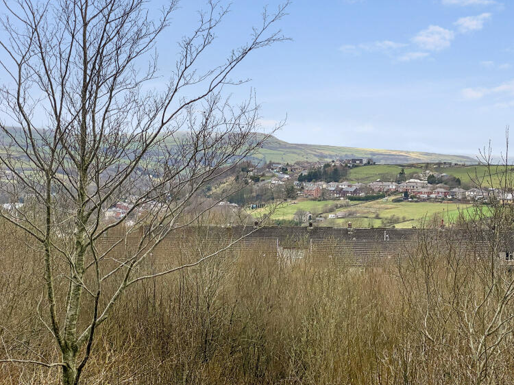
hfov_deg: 27.2
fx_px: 1054
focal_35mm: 71
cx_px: 345
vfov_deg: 20.7
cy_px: 180
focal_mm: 6
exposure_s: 1/922
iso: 20
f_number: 2
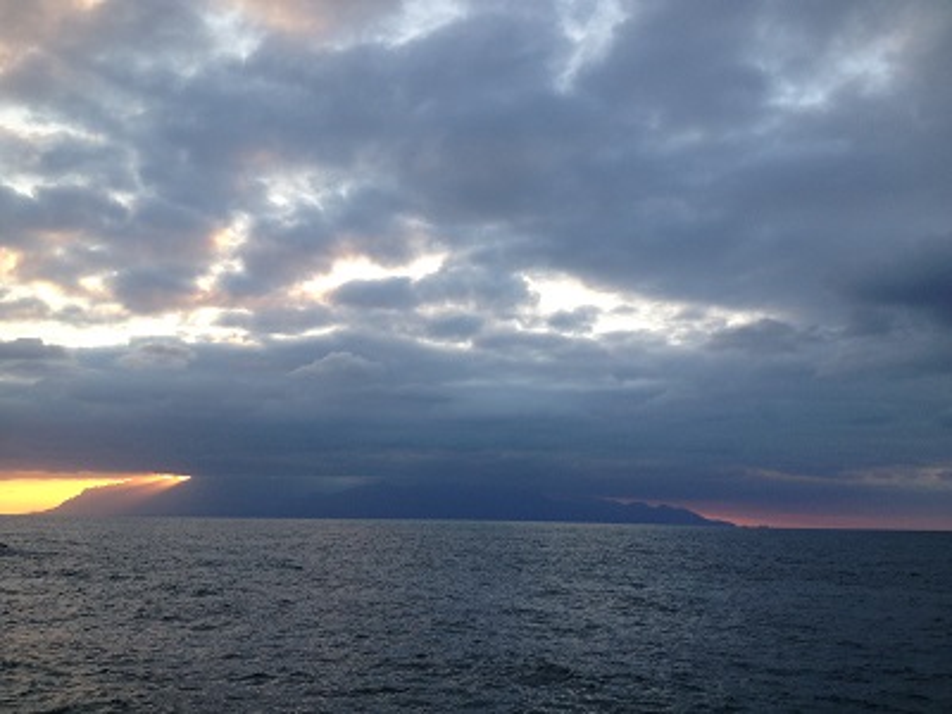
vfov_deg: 40.7
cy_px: 357
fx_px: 963
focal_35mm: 35
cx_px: 476
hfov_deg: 52.6
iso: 50
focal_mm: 4.28
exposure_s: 1/211
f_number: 2.4
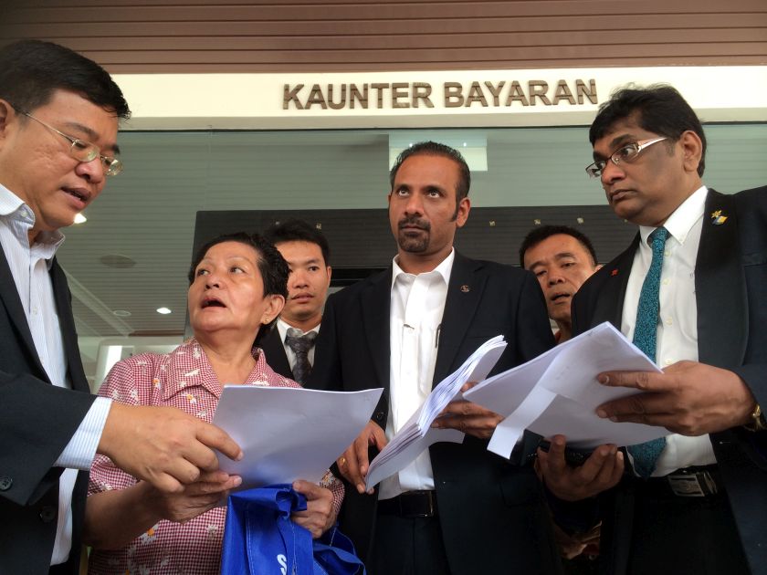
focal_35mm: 30
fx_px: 665
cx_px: 384
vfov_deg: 46.8
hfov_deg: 60.0
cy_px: 288
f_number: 2.2
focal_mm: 4.12
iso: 50
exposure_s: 1/60
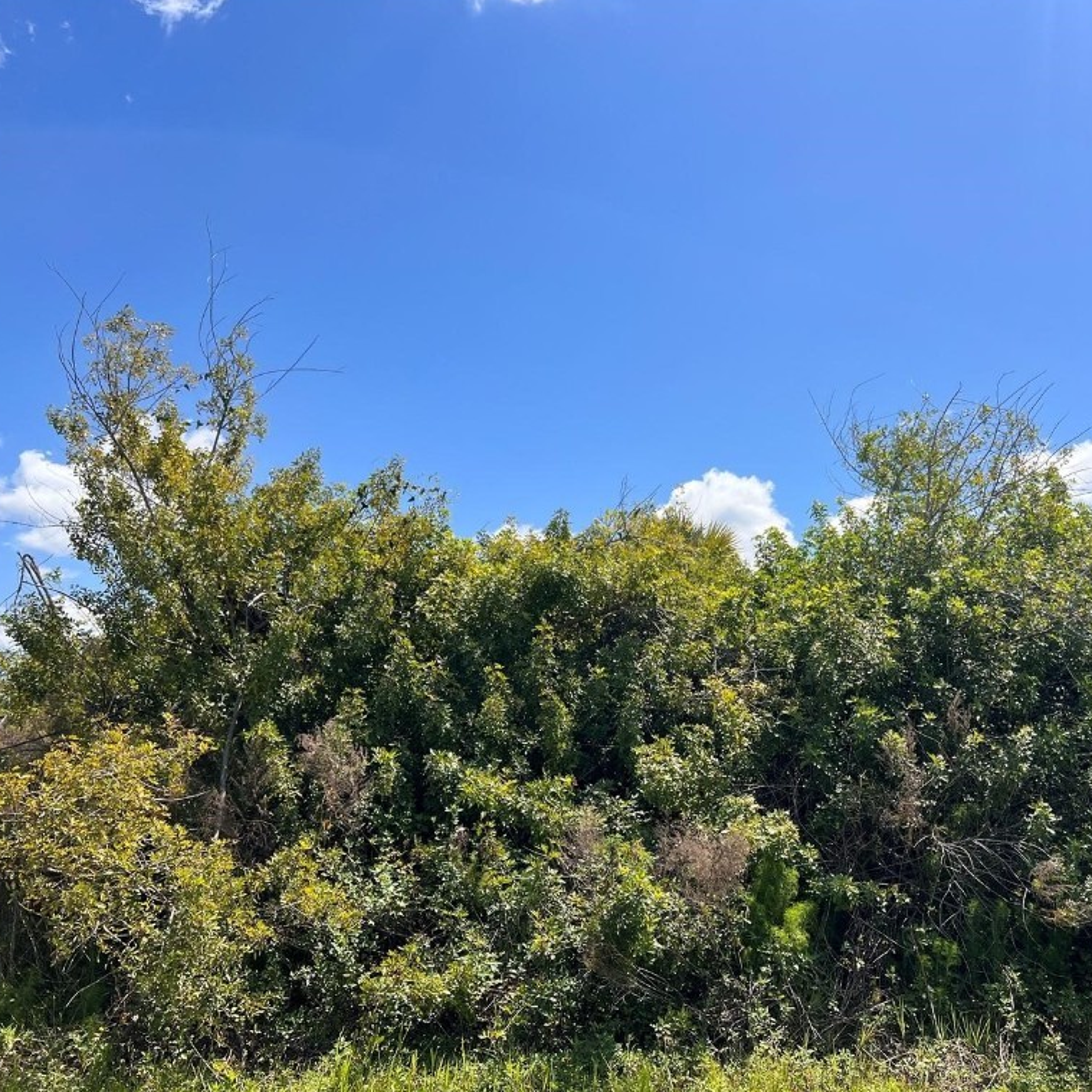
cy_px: 541
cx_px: 692
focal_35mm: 31
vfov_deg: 52.5
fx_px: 1106
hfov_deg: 51.9
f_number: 1.5
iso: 50
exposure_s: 1/4115
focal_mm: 5.7
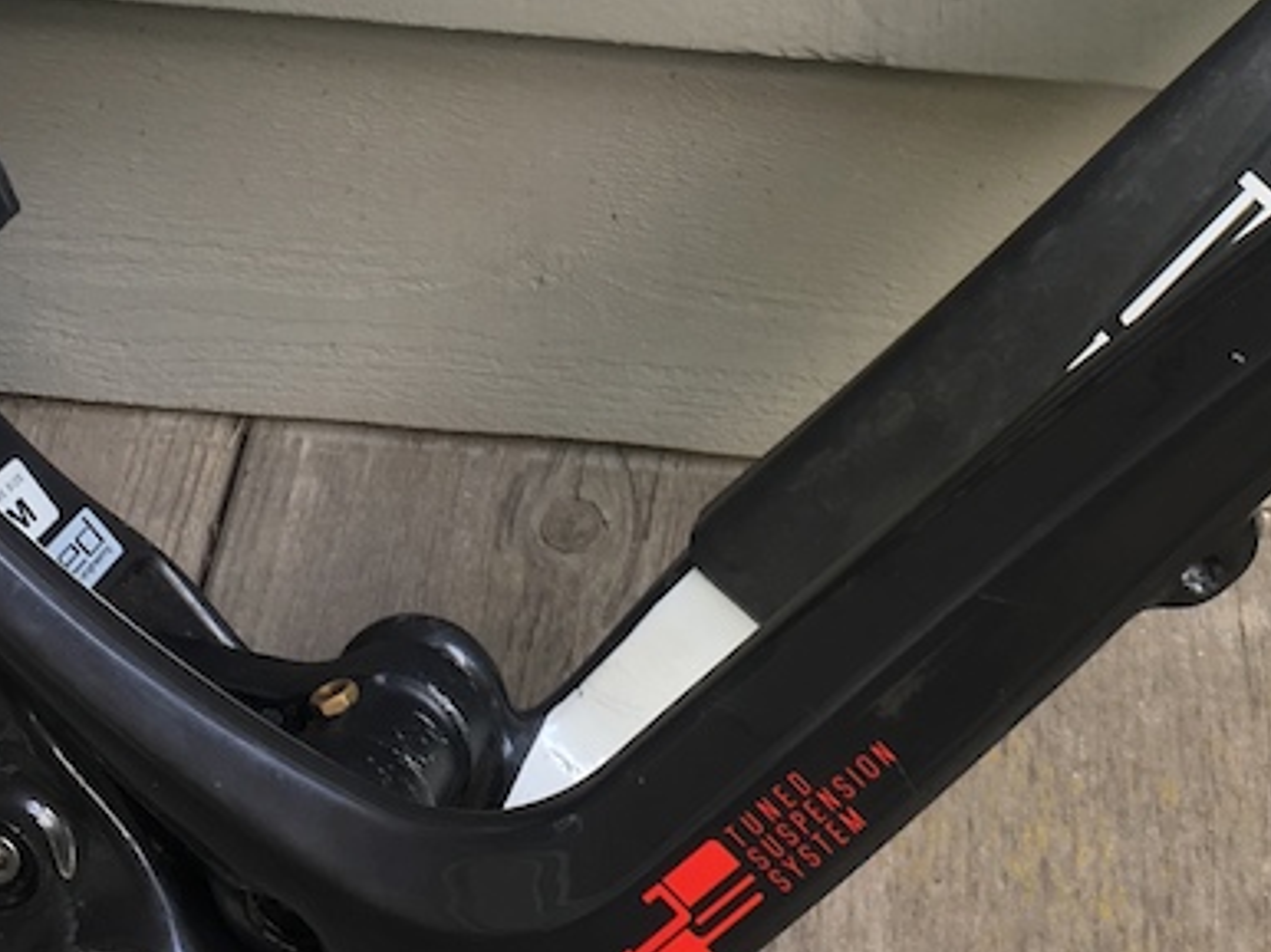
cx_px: 820
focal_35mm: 77
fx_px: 2825
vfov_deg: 18.4
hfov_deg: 25.3
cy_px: -82
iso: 25
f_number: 2.2
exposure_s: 1/40
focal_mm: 4.15
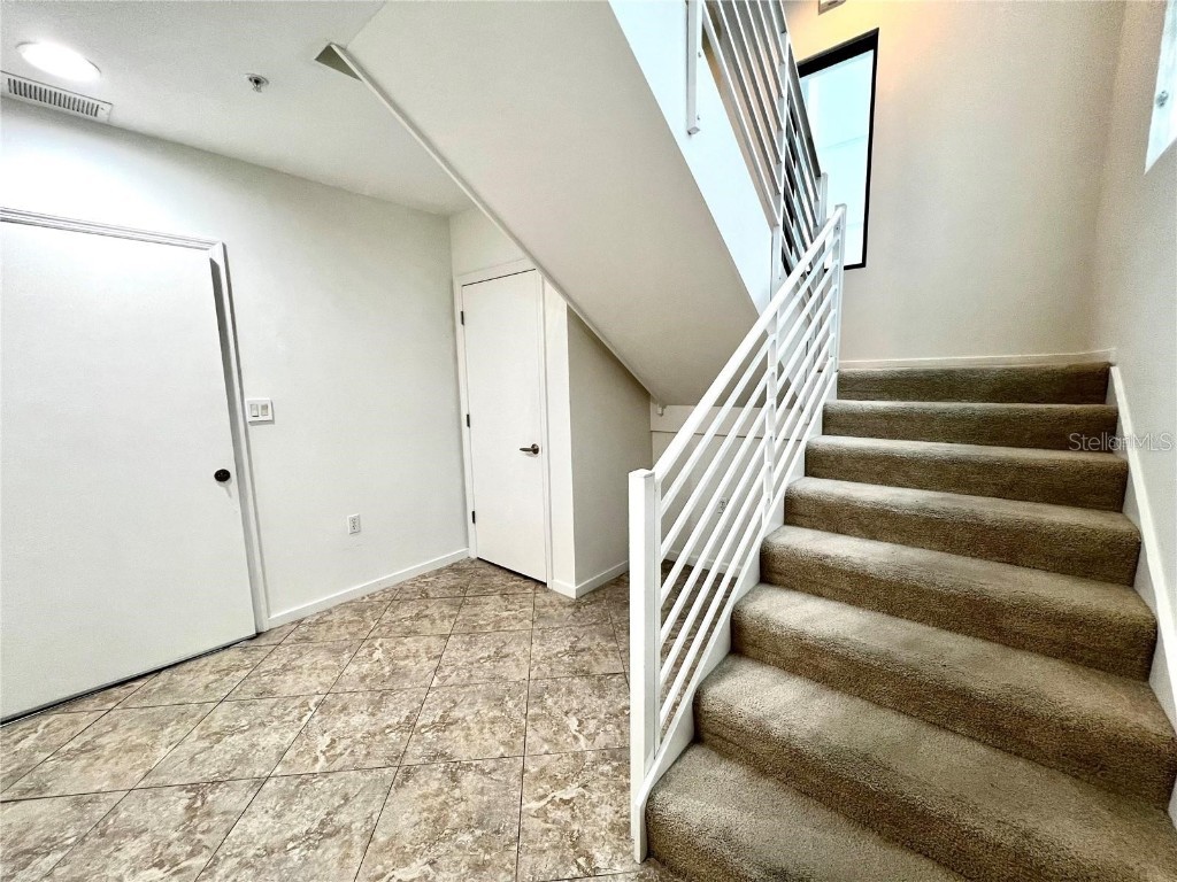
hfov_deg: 106.2
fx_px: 442
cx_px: 588
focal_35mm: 13
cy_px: 441
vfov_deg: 89.9
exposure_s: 1/120
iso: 250
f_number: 1.8
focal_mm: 1.57
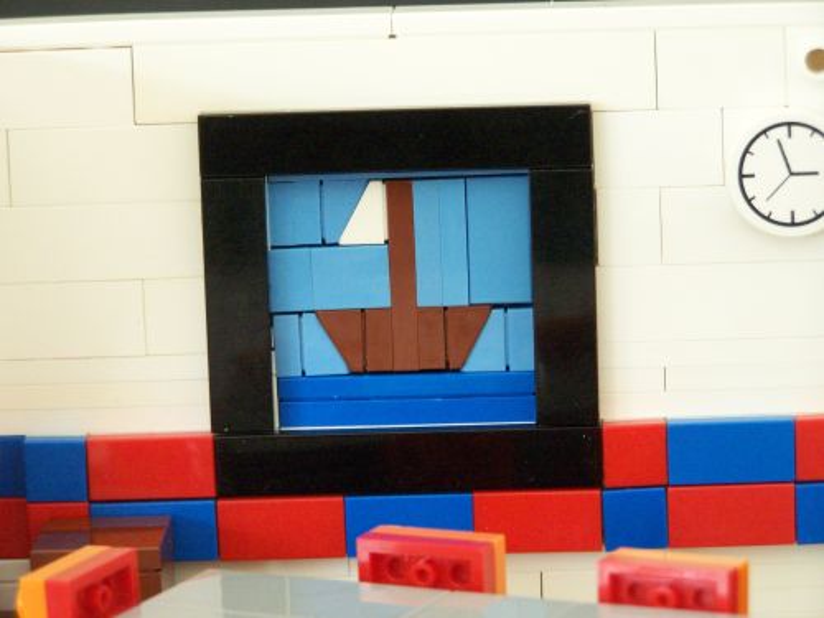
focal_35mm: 139
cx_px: 412
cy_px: 309
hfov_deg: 14.2
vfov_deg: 10.7
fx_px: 3309
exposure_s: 1/2
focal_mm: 23.1
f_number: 3.2
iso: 400
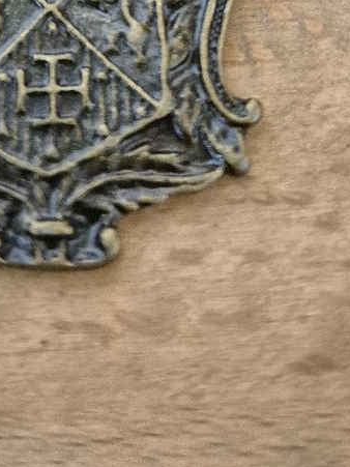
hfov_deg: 21.5
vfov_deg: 24.8
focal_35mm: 68
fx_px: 917
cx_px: 124
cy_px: -139
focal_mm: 5.4
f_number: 1.8
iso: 2000
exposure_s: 1/100
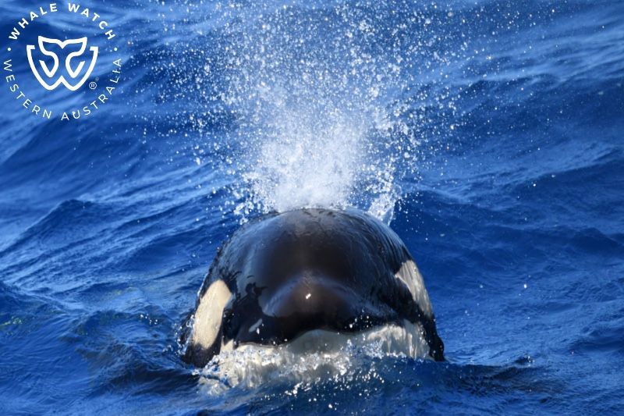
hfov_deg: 4.6
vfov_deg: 3.1
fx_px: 7798
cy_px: 208
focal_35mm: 450
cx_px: 312
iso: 1800
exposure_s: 1/8000
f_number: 6
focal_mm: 450
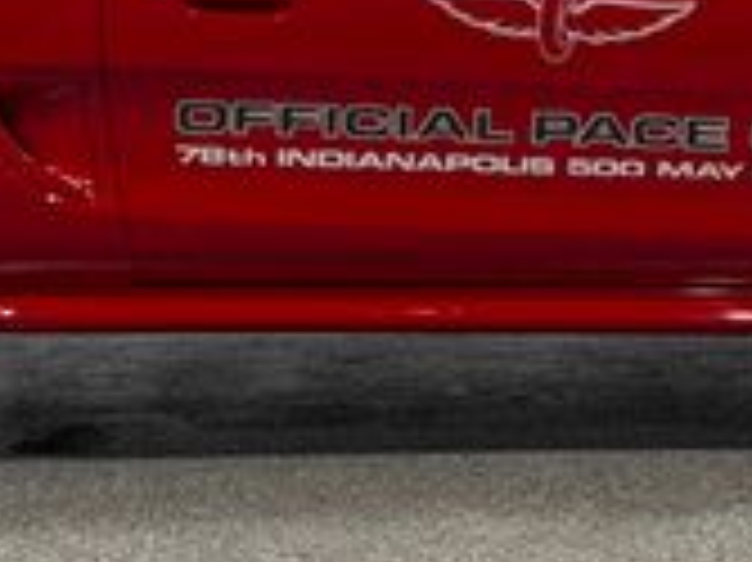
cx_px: 491
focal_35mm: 184
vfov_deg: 7.9
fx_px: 3994
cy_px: -207
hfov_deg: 10.7
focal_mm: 6.76
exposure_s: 1/330
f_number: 1.78
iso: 64
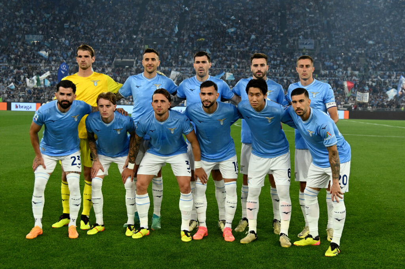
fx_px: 495
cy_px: 134
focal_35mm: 44
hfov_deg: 44.5
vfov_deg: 30.5
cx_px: 202
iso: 2000
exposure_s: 1/1250
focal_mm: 44
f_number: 4
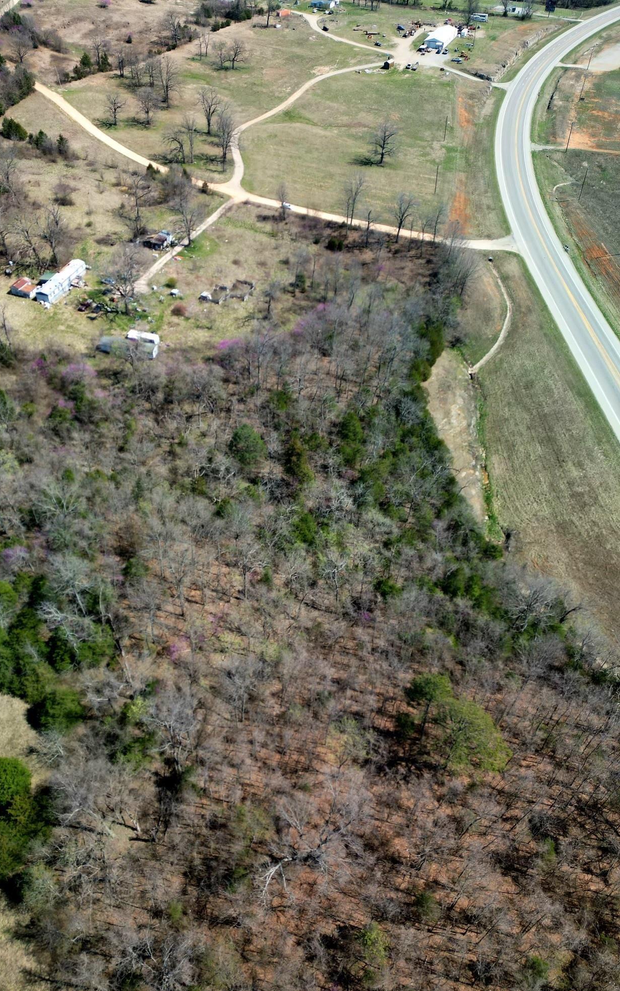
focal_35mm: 26
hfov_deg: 47.5
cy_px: 490
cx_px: 284
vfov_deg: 70.4
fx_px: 703
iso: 100
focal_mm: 6.72
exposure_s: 1/667
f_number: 1.7
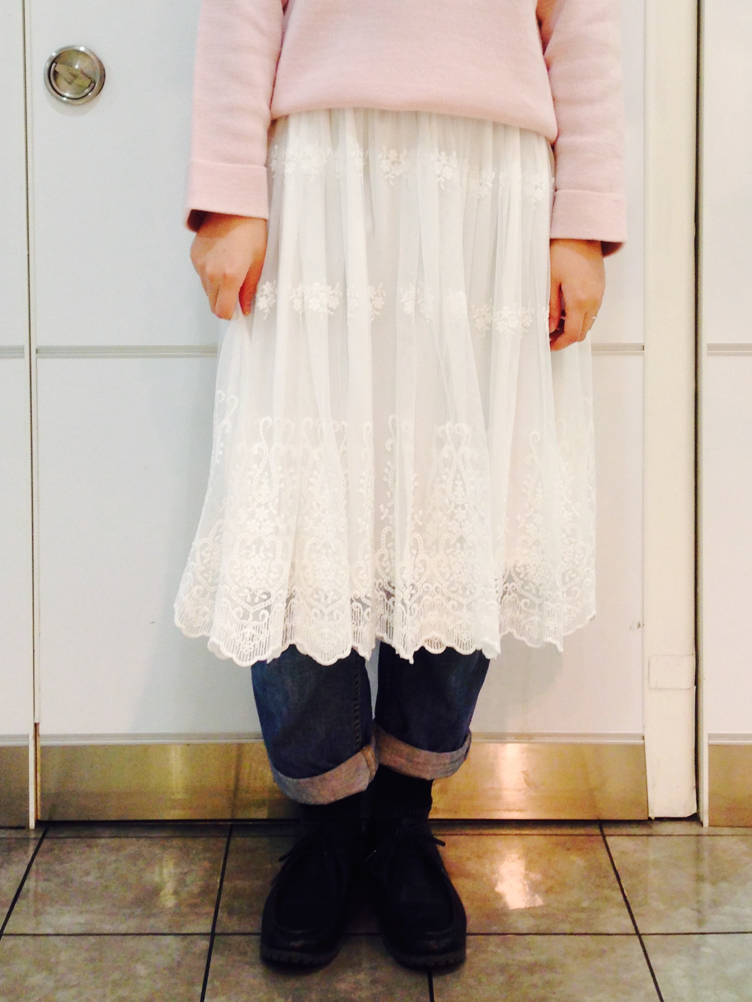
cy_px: 191
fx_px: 1593
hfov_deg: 26.6
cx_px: 352
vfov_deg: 33.8
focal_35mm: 55
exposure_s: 1/20
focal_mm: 4.12
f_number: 2.4
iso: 64
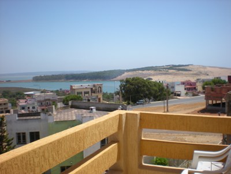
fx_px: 254
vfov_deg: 37.7
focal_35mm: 38
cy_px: 87
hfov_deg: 49.0
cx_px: 116
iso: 64
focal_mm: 6.3
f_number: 4.6
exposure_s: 1/534
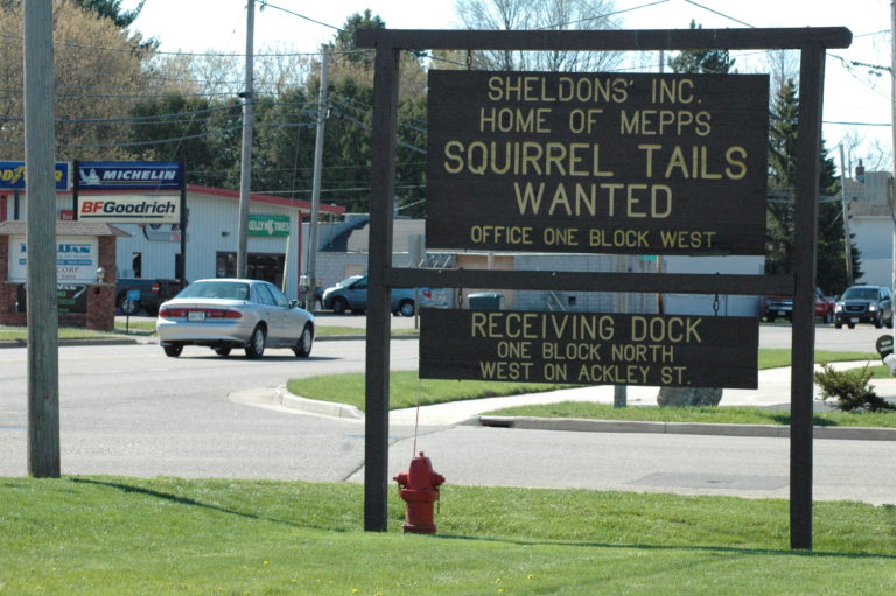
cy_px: 298
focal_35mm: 150
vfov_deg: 9.1
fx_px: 3731
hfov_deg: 13.7
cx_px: 448
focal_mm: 100
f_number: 10
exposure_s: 1/1600
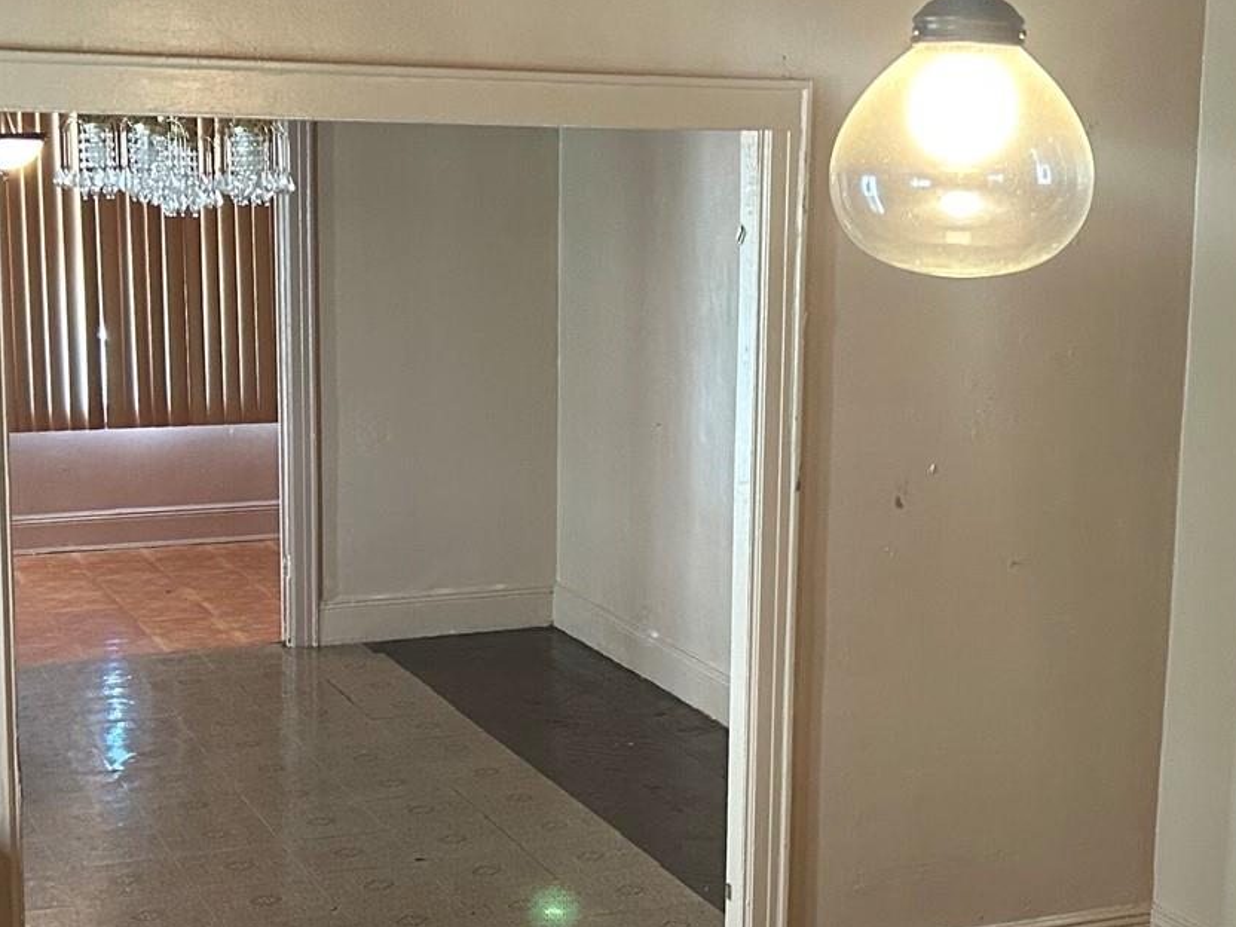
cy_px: 505
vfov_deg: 22.9
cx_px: 781
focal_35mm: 64
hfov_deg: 30.1
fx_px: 2285
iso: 320
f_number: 1.5
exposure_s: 1/60
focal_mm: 5.7
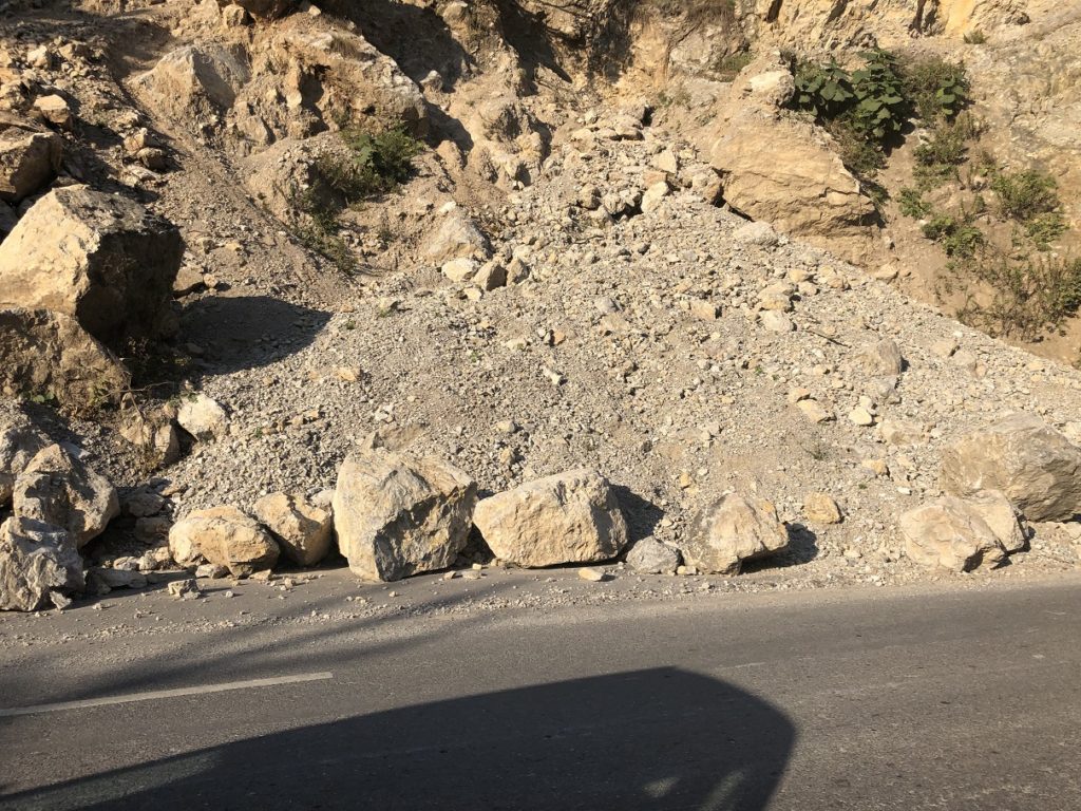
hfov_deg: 63.4
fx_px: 874
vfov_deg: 49.7
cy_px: 406
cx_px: 540
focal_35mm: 28
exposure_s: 1/1548
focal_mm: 3.99
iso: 20
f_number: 1.8
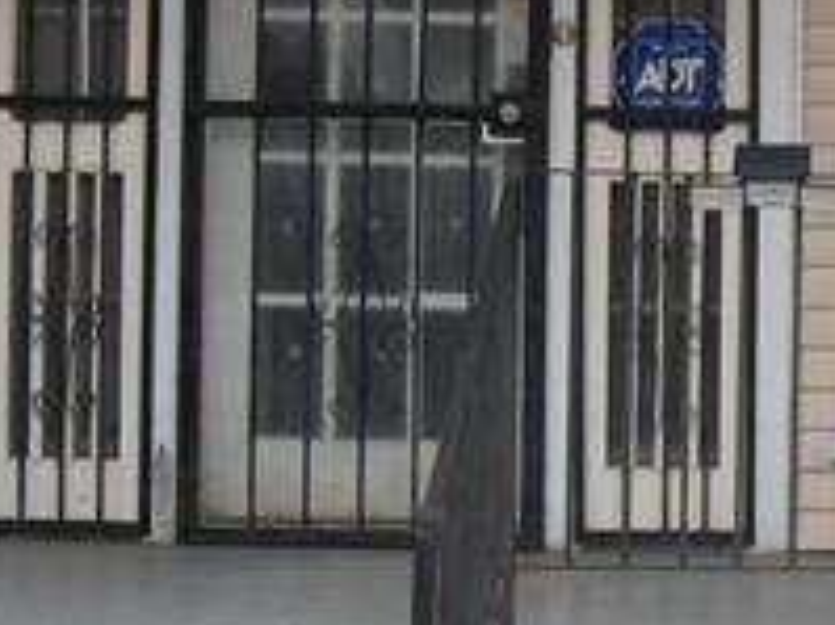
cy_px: 310
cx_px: 978
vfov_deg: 14.4
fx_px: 2483
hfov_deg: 18.2
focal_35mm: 103
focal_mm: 5.7
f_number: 8.8
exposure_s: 1/80
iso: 80
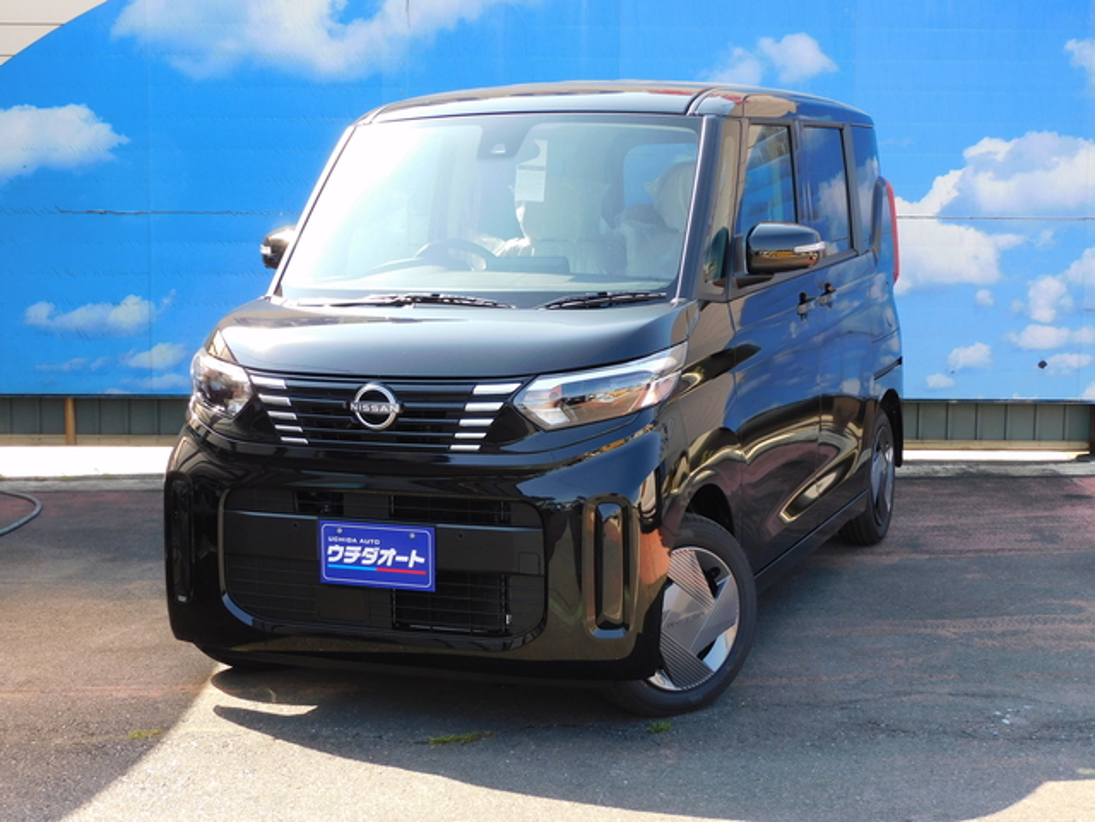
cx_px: 548
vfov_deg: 24.4
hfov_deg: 32.2
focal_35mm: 60
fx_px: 1898
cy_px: 411
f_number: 4.2
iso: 125
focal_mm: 10.7
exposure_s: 1/160
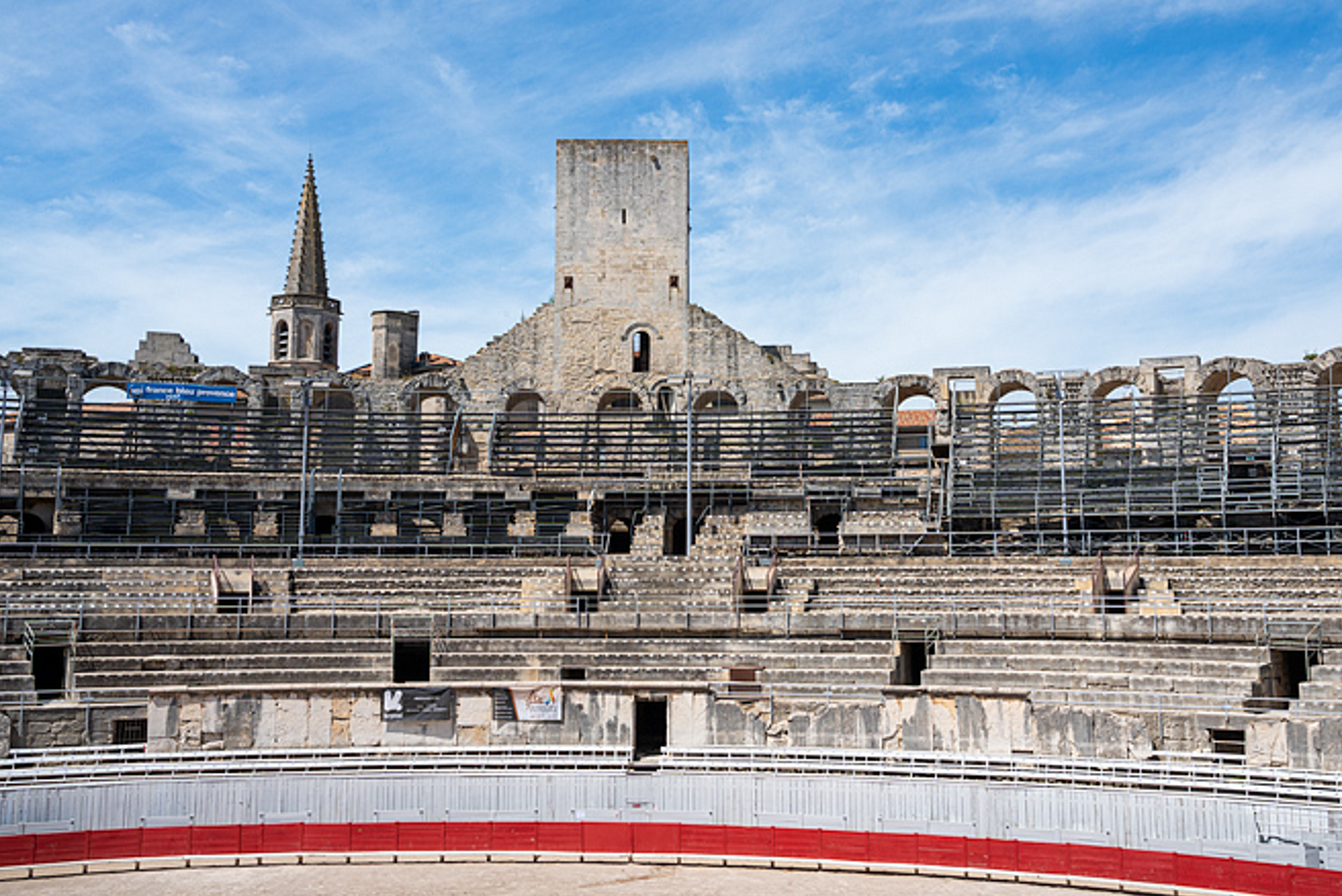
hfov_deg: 58.7
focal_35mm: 32
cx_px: 710
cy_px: 431
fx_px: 1193
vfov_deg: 41.1
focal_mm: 30
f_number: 18
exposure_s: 1/250
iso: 400
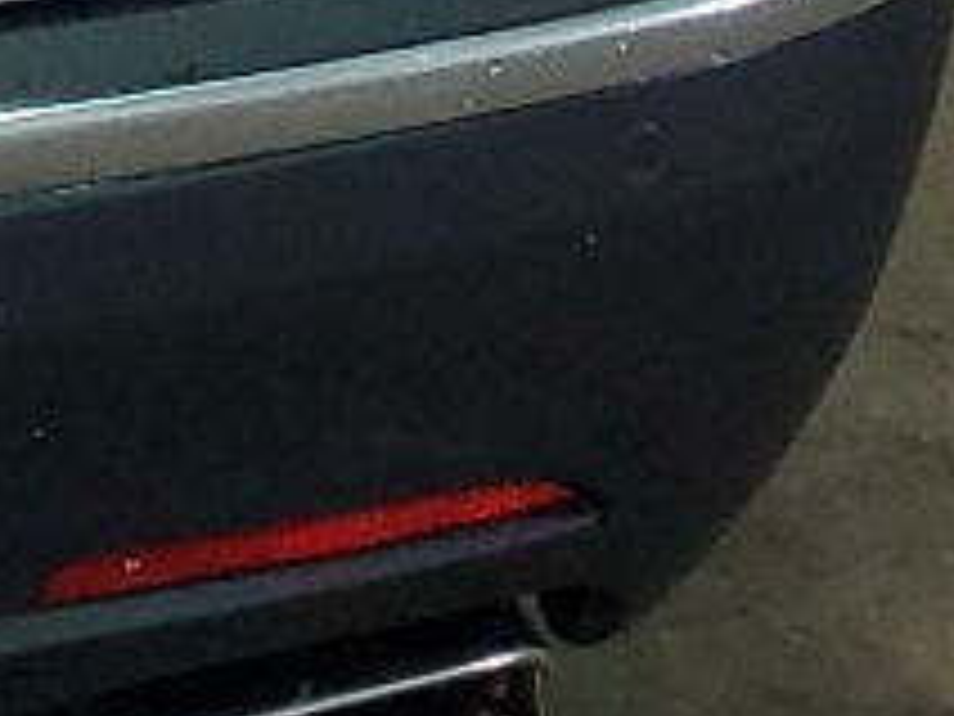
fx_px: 5402
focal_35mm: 196
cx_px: -1701
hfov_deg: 8.7
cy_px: -1324
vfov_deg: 6.9
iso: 132
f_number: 1.5
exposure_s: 1/60.2
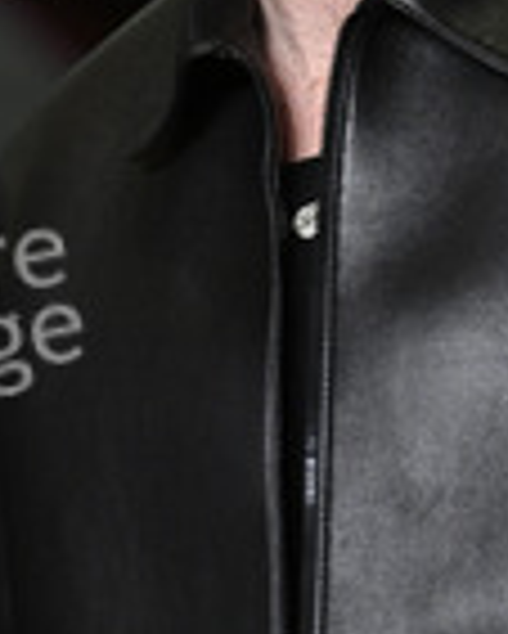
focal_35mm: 400
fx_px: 7509
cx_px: 342
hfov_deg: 3.9
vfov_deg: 4.8
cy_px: 112
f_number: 5.6
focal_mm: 150
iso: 6400
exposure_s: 1/250
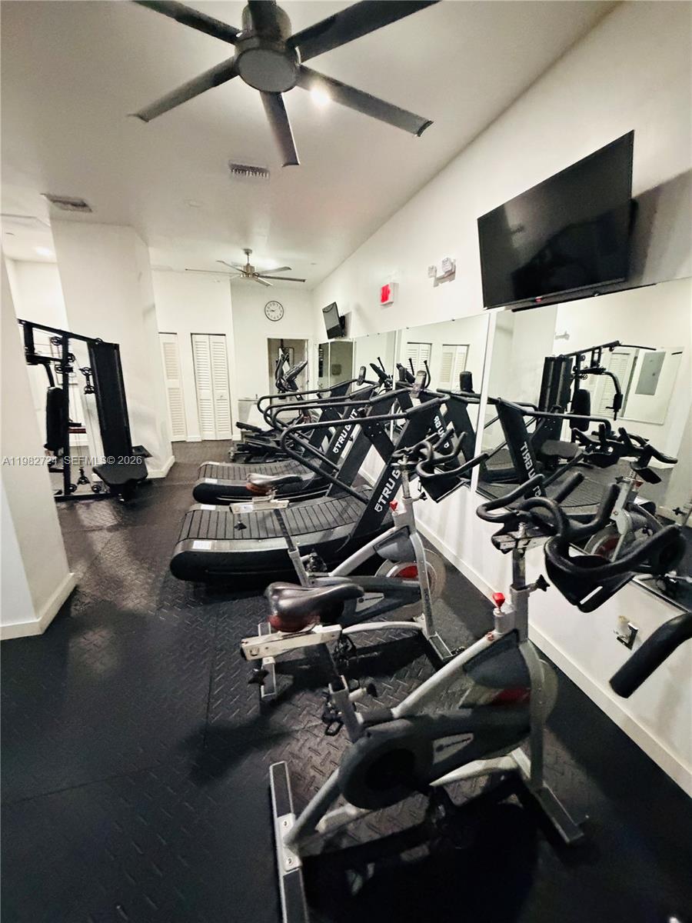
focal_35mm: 14
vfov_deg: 102.1
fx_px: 373
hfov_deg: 85.7
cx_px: 346
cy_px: 462
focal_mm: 2.22
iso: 1250
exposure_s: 1/60
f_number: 2.2
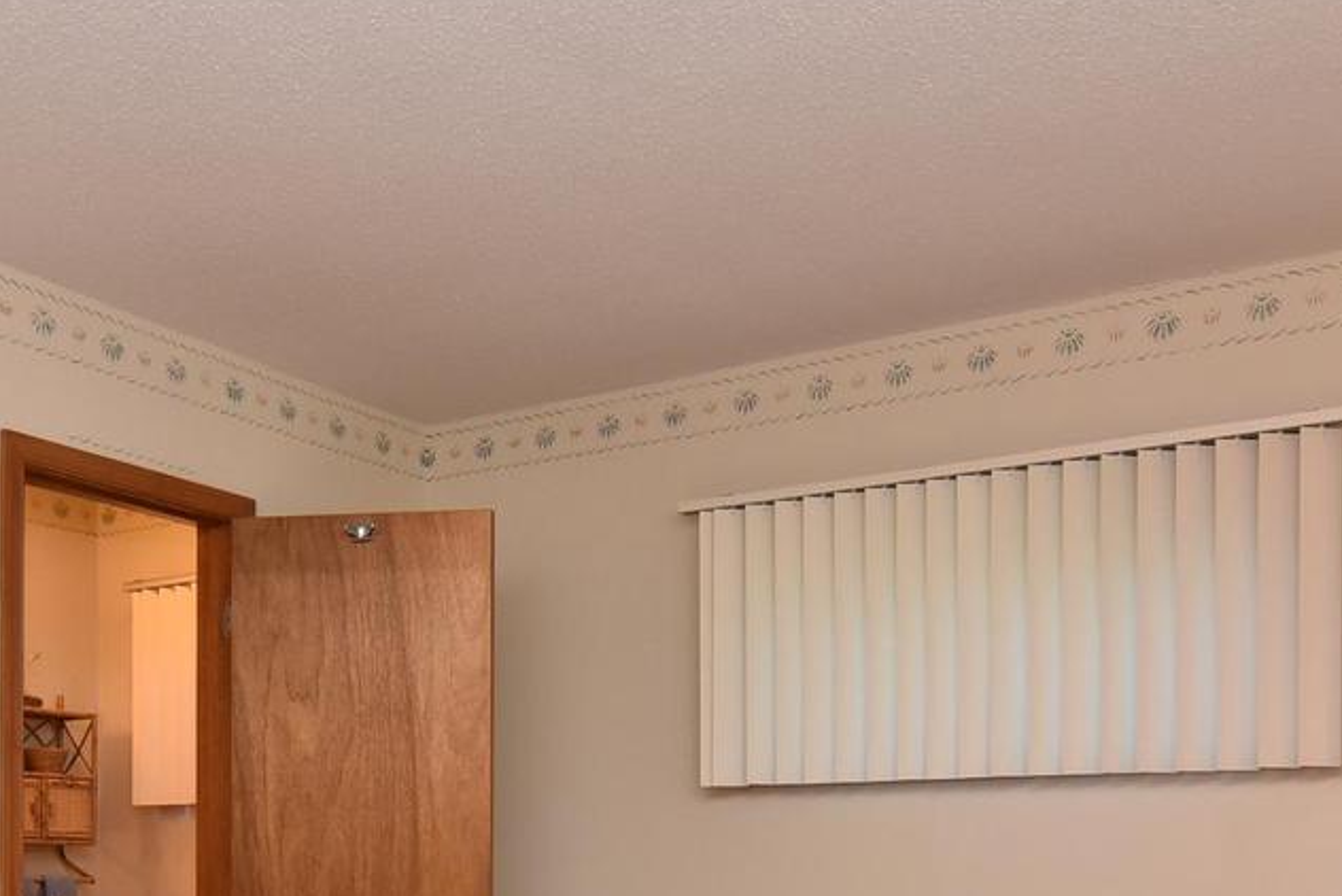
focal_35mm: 41
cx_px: 474
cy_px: 892
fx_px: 1529
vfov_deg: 30.4
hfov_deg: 46.8
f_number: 8
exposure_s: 1/60
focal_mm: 12
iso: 800
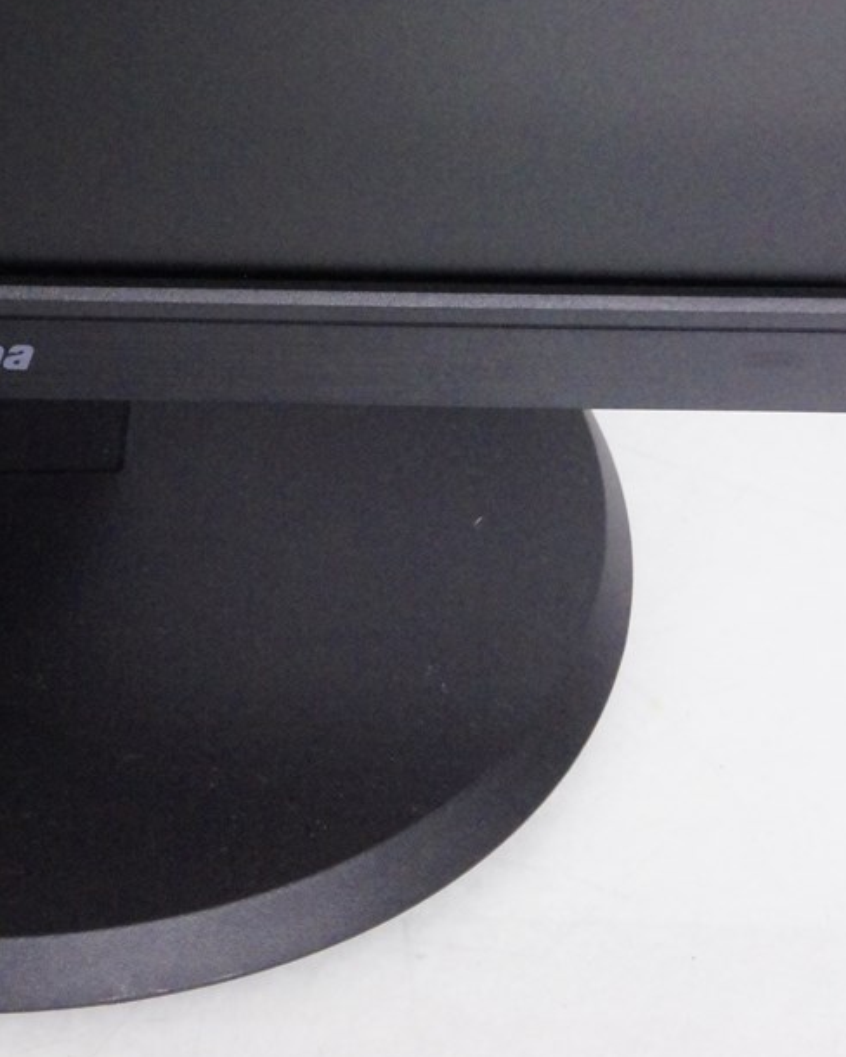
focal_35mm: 130
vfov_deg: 14.8
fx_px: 4066
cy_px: 386
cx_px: -73
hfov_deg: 11.7
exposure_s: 1/50
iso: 6400
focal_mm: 47
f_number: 9
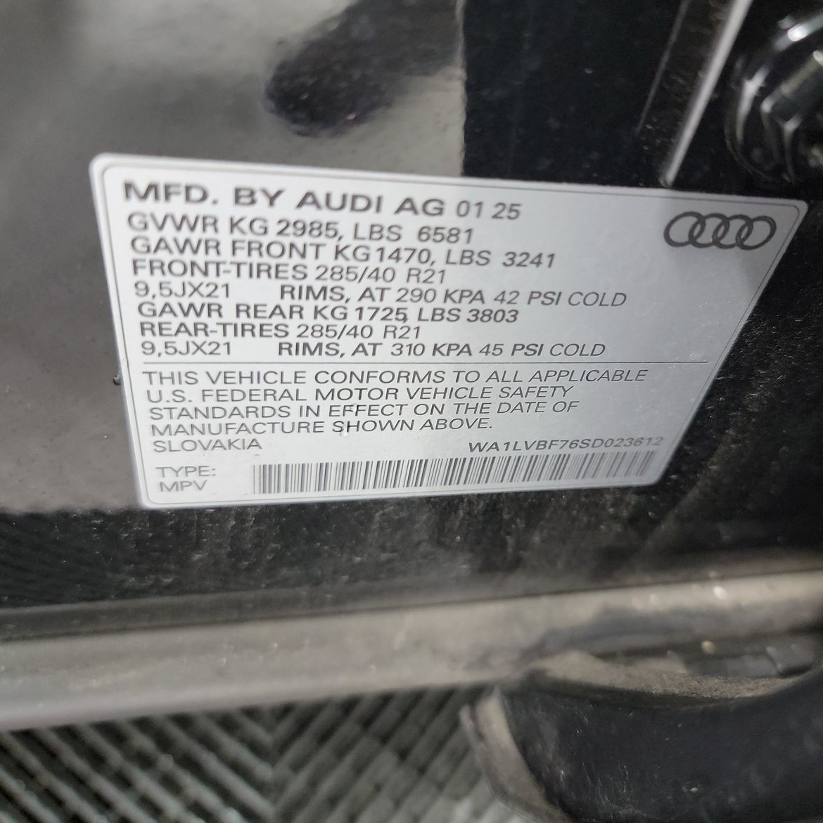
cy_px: 405
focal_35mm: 29
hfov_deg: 55.2
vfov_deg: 55.6
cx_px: 499
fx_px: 780
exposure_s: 1/59
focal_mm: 6.7
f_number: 1.8
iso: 710
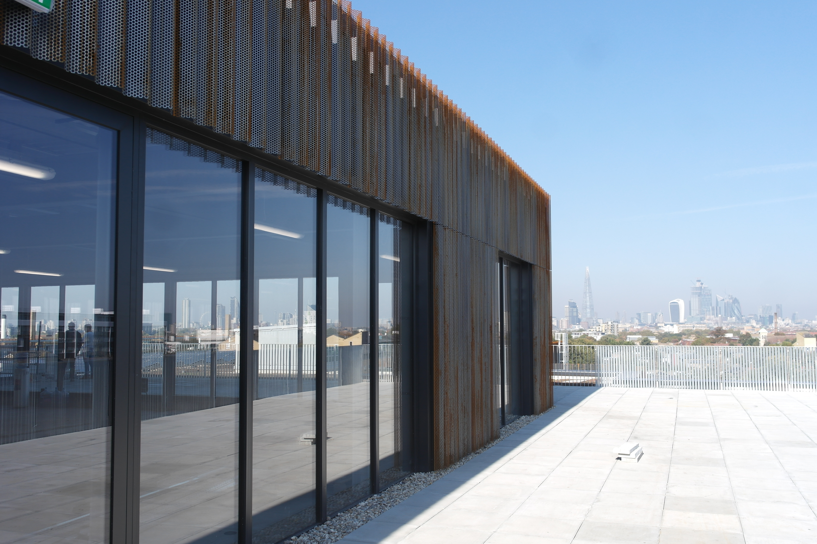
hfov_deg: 57.2
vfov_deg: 40.0
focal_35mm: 33
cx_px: 408
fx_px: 749
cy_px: 272
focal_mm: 22
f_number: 6.3
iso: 100
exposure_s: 1/200
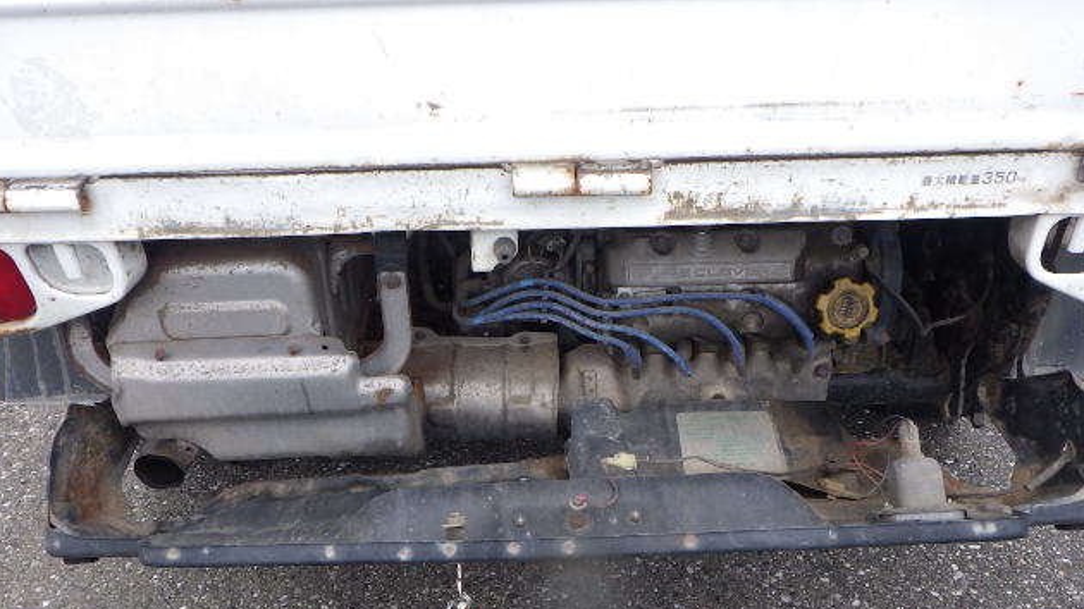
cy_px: 411
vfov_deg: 37.3
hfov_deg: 62.6
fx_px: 891
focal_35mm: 31
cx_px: 537
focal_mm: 5
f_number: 4.2
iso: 125
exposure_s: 1/320
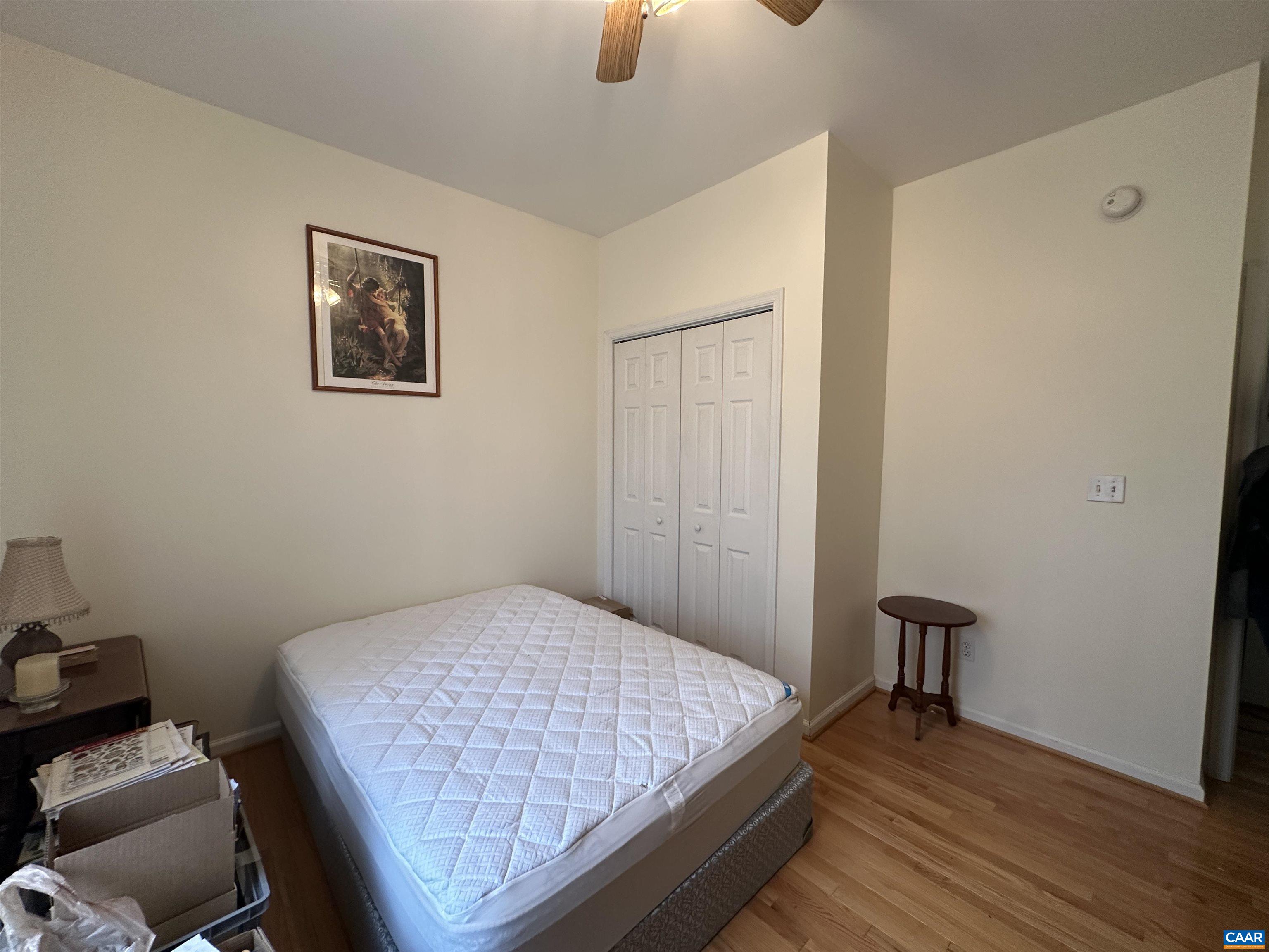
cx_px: 634
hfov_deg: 102.1
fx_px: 513
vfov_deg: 85.7
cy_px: 476
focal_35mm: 14
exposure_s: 1/60
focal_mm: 2.22
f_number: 2.2
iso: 160
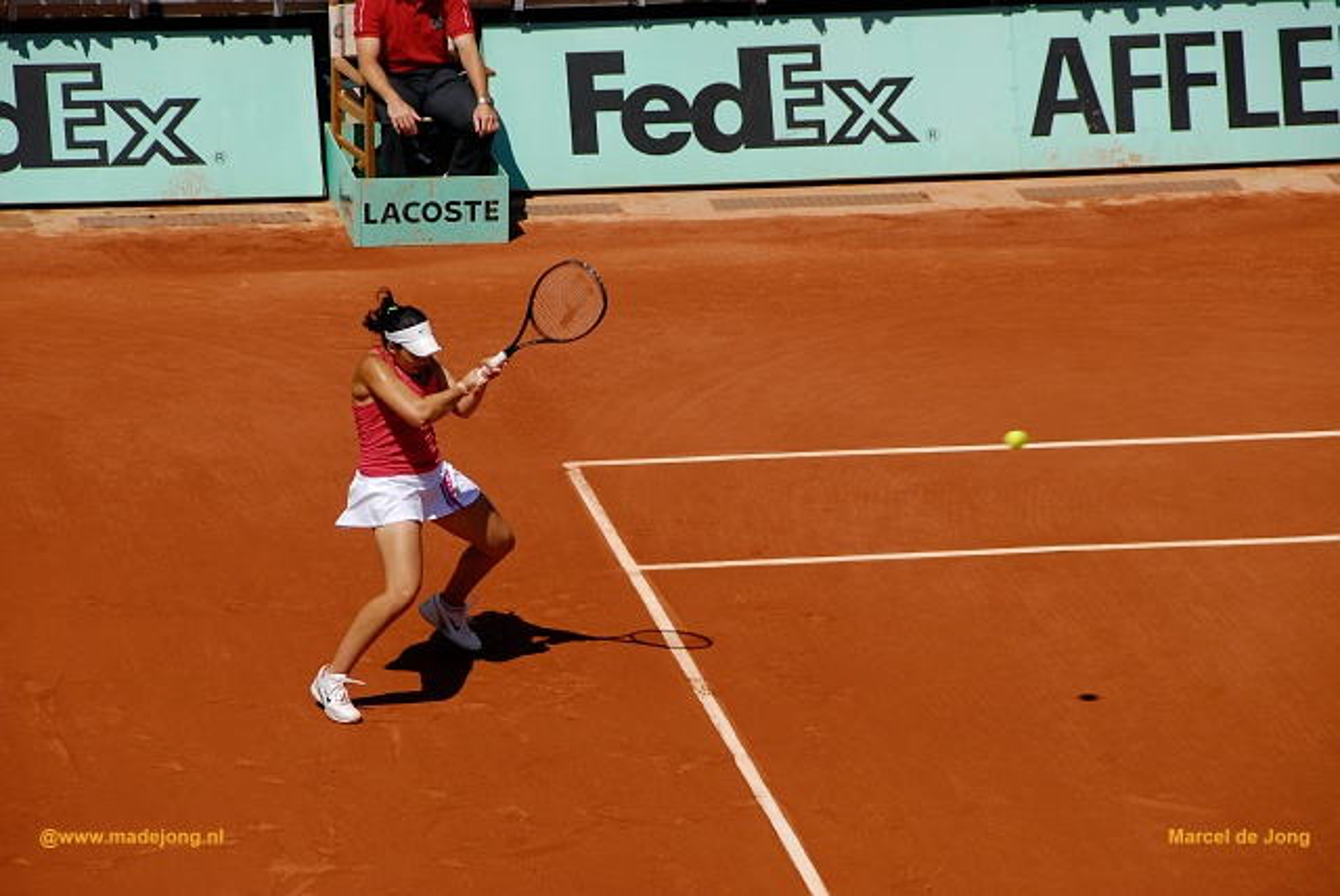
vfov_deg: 5.4
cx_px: 670
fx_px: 9500
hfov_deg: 8.1
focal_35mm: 255
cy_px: 448
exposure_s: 1/800
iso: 200
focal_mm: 170
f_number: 8
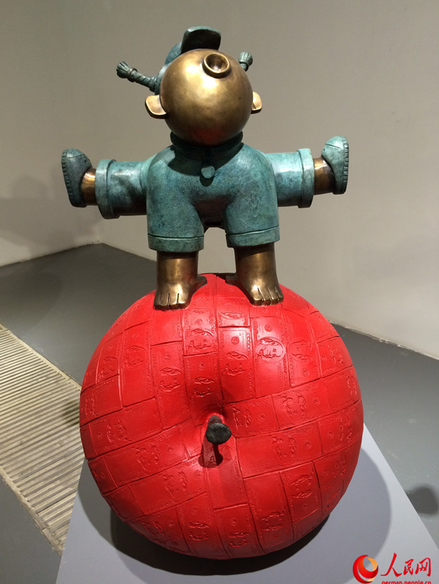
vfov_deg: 60.0
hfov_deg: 46.8
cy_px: 285
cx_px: 216
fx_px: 507
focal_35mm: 30
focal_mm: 4.15
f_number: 2.2
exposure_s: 1/33
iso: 80
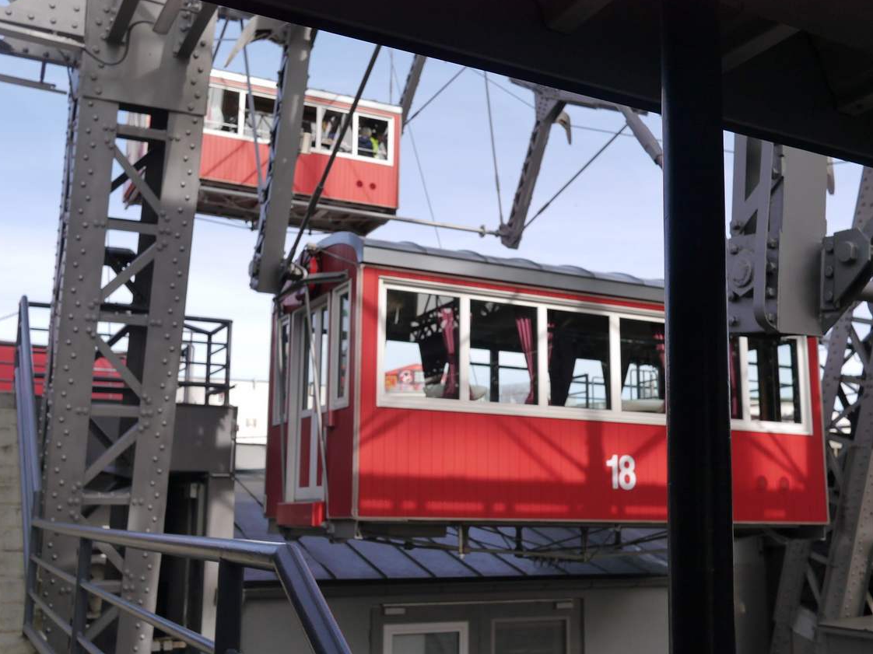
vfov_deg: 35.1
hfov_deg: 45.8
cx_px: 427
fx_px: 1034
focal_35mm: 41
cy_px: 330
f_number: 4.5
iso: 160
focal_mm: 20
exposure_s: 1/640
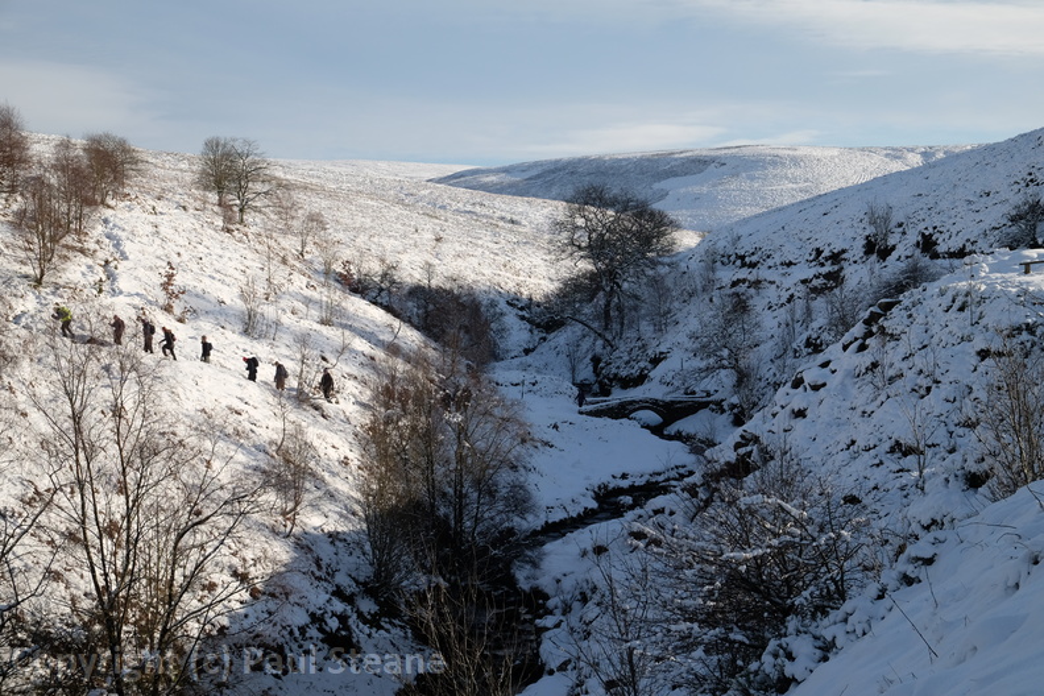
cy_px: 348
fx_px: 1711
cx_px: 522
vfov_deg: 23.0
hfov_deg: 33.9
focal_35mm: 59
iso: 200
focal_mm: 39
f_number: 8
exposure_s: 1/350
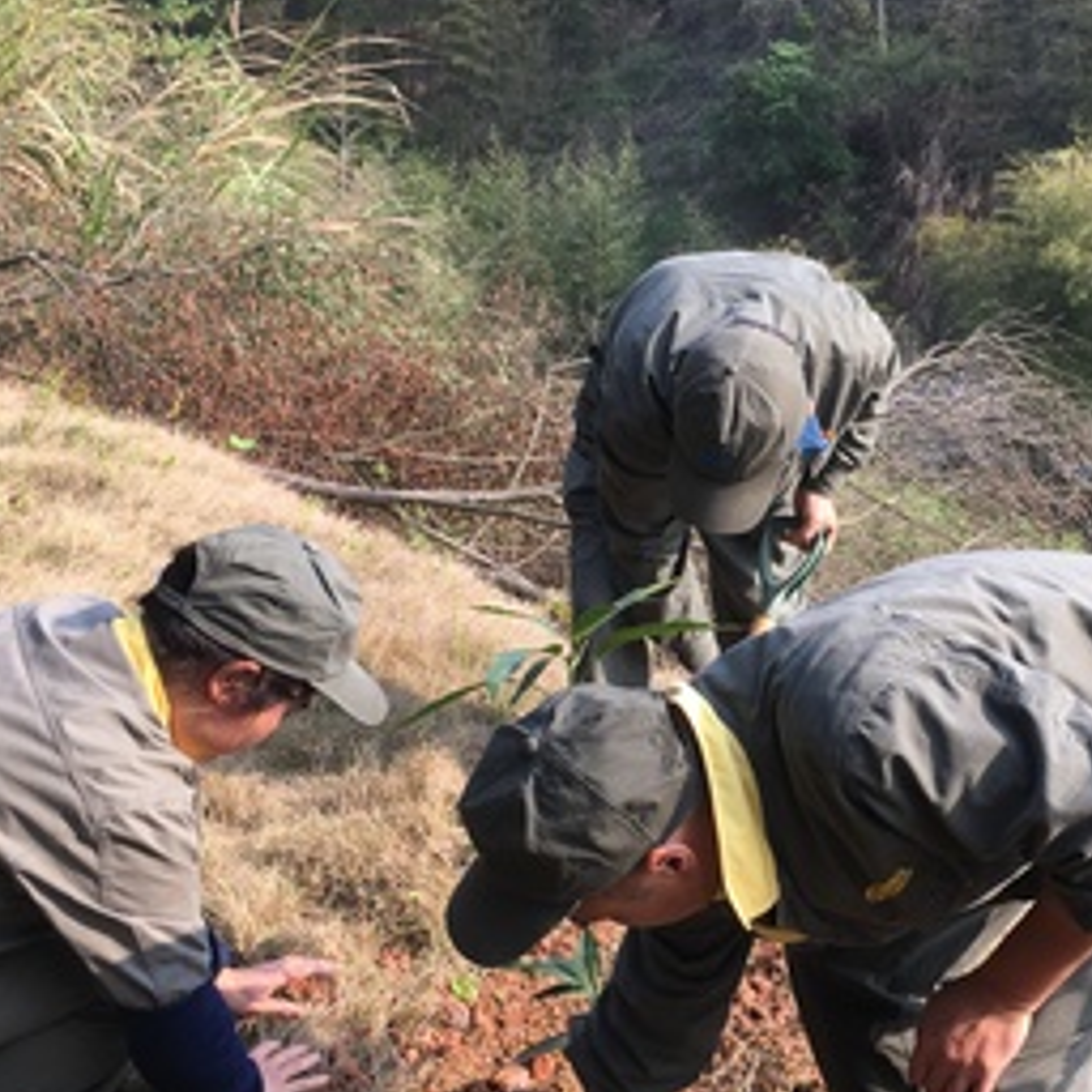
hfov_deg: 33.4
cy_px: 651
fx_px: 1785
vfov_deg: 33.9
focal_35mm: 50
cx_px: 810
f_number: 2.2
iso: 25
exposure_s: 1/418
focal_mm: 4.15
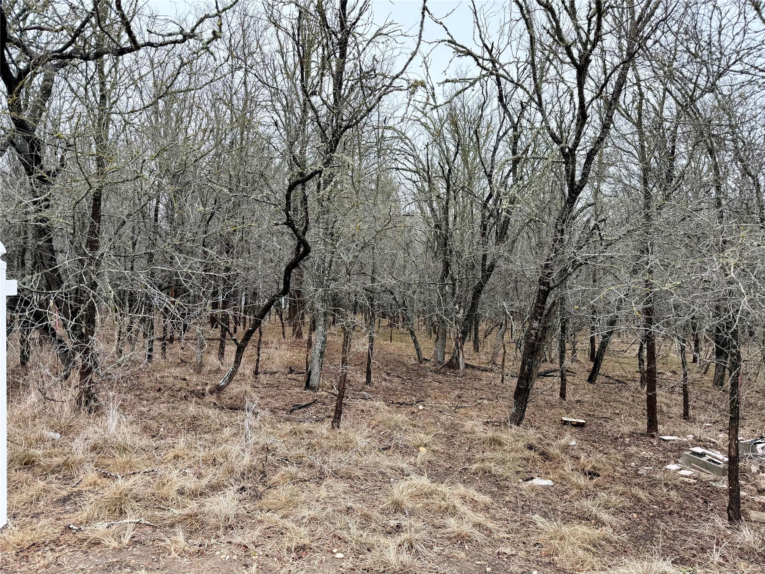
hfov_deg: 71.6
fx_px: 530
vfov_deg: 56.8
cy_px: 287
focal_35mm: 24
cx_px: 382
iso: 80
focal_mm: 6.76
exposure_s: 1/336
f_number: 1.78
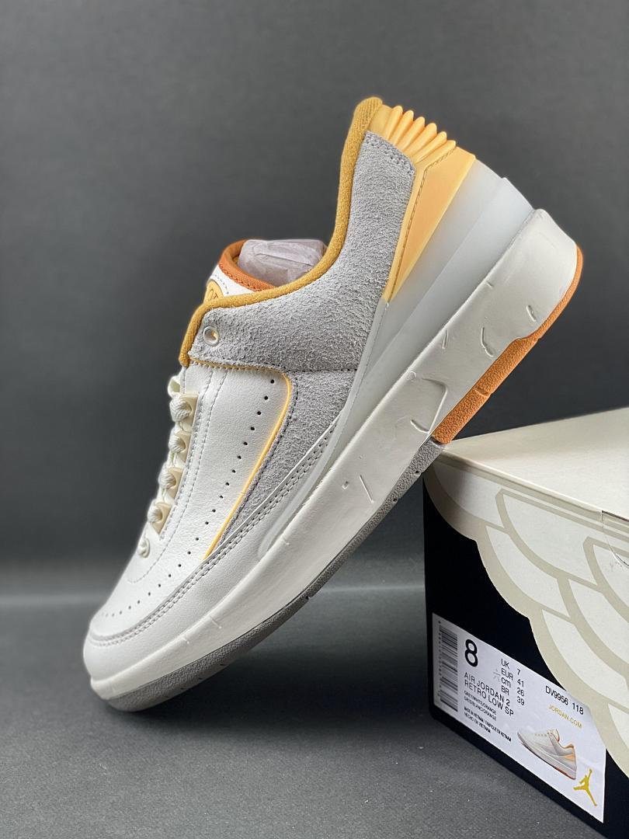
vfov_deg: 36.8
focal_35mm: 52
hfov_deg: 28.0
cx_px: 314
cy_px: 420
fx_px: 1260
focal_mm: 6
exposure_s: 1/100
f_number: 2
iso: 50
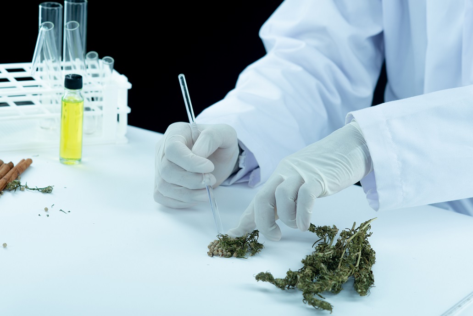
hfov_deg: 15.2
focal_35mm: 135
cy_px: 158
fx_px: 1775
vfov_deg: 10.2
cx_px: 236
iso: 100
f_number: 8
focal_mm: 135
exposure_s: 1/200
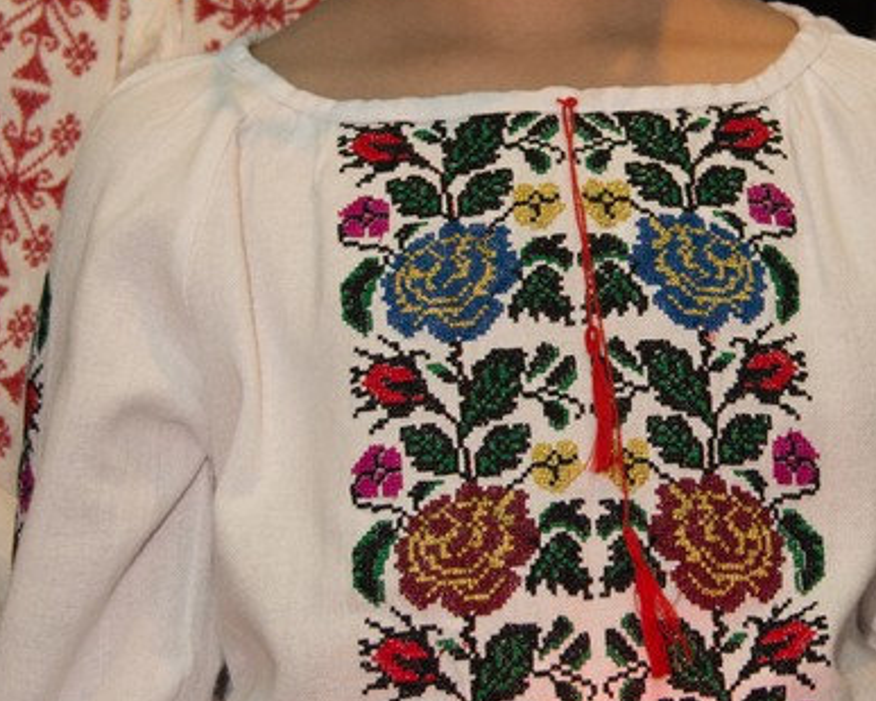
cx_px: 624
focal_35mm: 227
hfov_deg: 8.5
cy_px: 57
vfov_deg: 6.8
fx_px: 5888
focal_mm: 78
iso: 1600
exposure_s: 1/80
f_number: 5
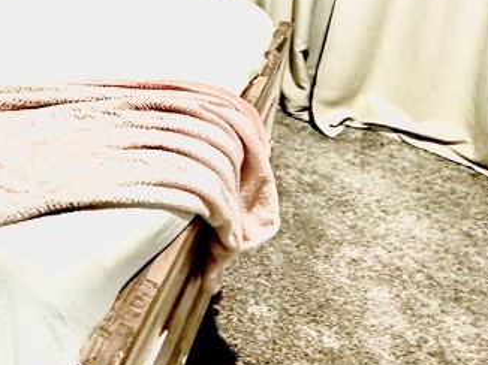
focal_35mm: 44
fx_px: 620
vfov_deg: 30.0
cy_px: -22
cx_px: -76
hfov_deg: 35.3
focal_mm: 2.22
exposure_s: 1/60
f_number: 2.2
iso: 400
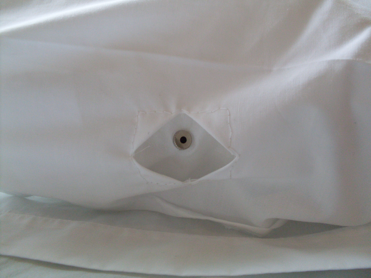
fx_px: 407
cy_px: 139
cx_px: 186
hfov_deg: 49.0
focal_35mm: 38
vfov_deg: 37.7
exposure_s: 1/30
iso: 200
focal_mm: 6.3
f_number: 2.8
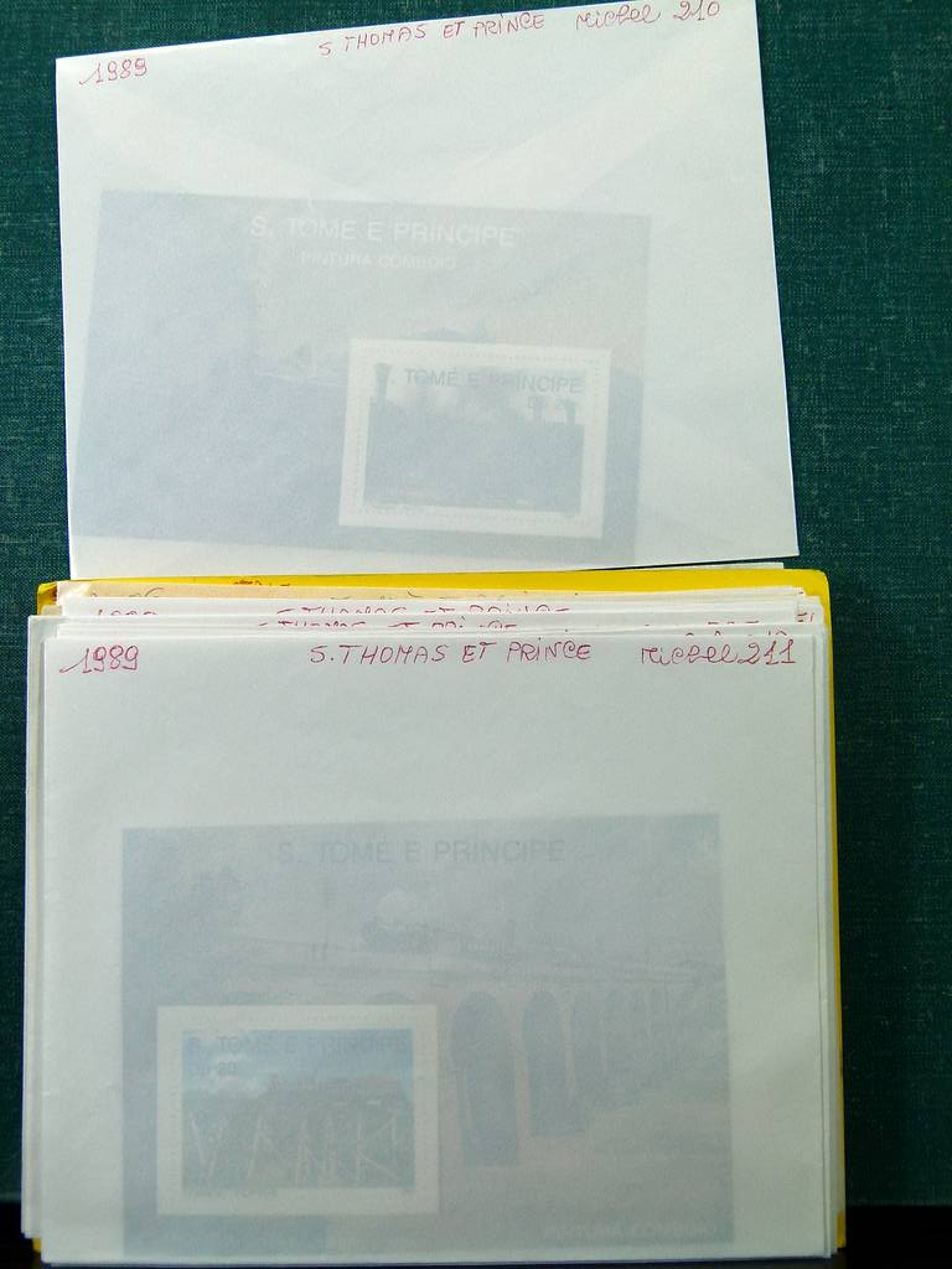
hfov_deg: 32.2
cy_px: 634
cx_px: 476
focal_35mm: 45
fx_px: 1650
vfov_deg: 42.1
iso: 100
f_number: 4
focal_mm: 8.1
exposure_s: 1/160
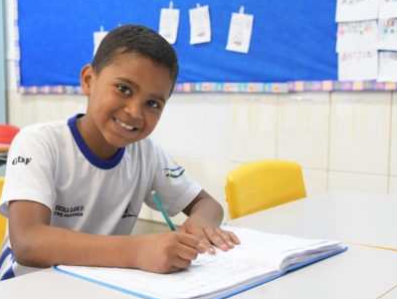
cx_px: 174
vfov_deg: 27.6
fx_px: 608
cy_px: 148
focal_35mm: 53
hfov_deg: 36.1
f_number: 5.6
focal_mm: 32
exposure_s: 1/125
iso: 4000
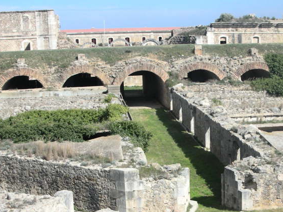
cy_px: 141
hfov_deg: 30.2
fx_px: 523
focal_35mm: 64
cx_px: 172
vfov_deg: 22.8
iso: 50
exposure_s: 1/83.4
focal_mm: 5.8
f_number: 8.5
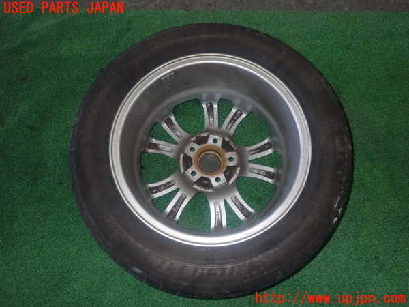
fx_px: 378
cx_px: 204
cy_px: 154
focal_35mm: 32
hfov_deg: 56.8
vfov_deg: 44.2
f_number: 7.1
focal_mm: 5.79
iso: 800
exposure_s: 1/30
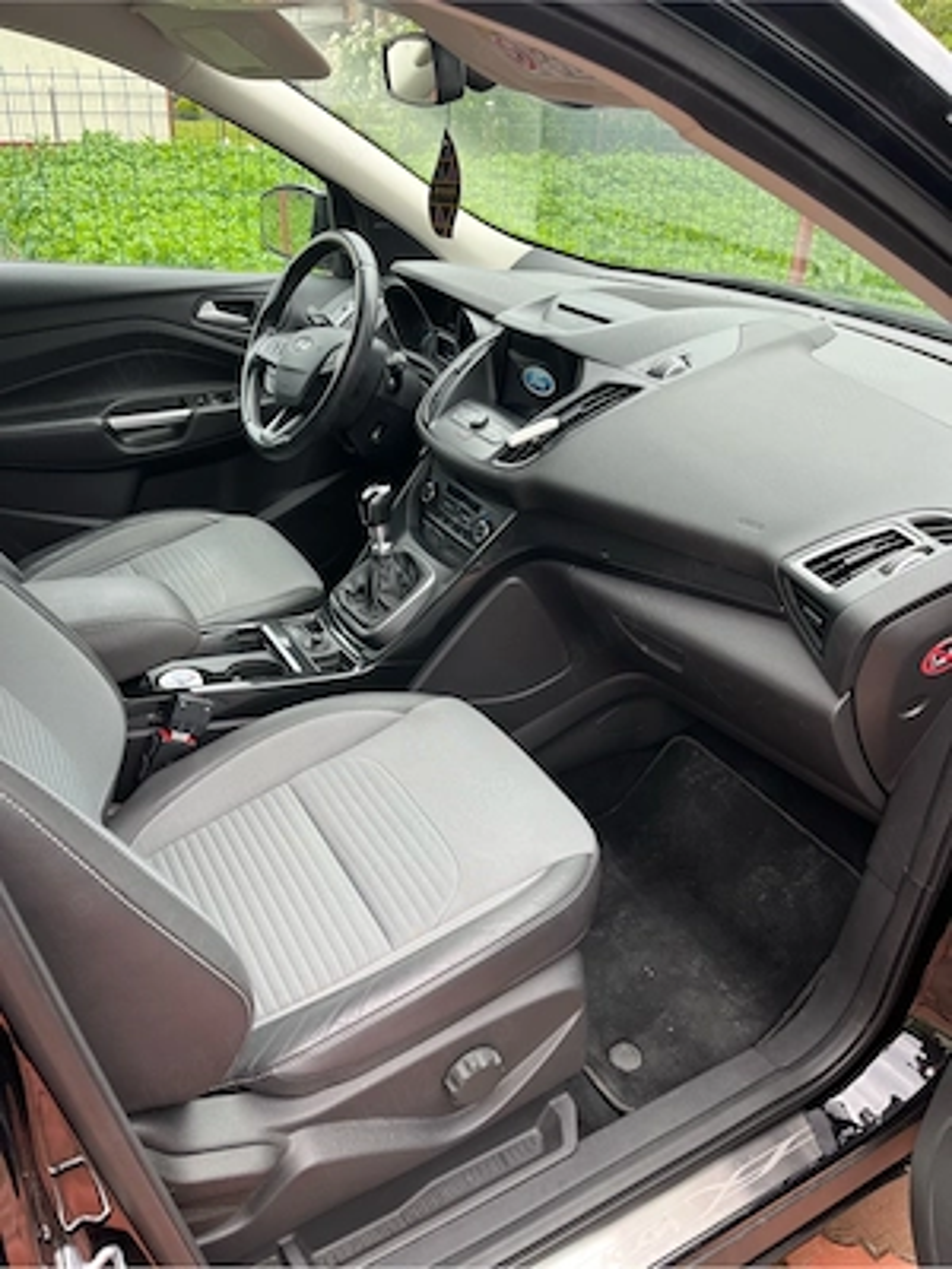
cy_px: 634
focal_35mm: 26
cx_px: 476
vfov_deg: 67.3
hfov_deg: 53.1
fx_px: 953
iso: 50
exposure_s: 1/121
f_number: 1.6
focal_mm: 5.1
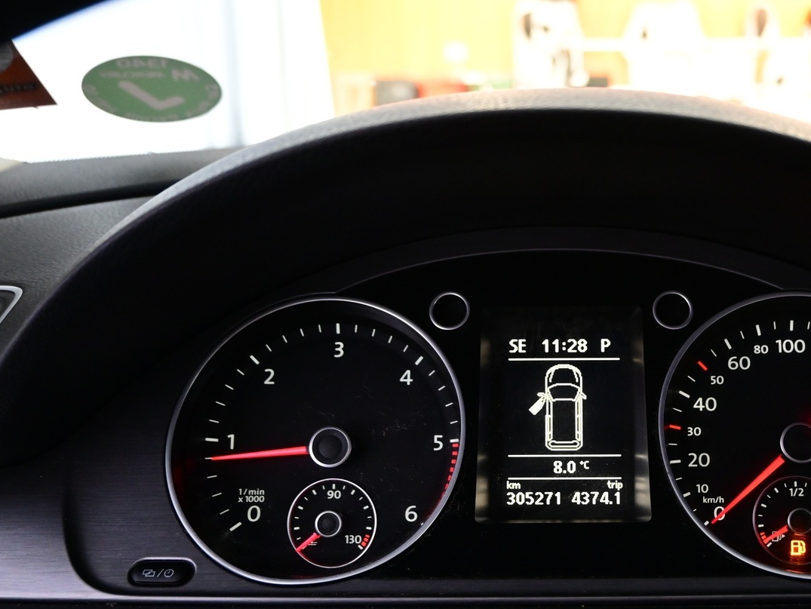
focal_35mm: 42
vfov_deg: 33.9
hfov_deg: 43.5
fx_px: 993
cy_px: 390
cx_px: 567
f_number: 3.8
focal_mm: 19.5
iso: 1600
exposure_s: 1/30
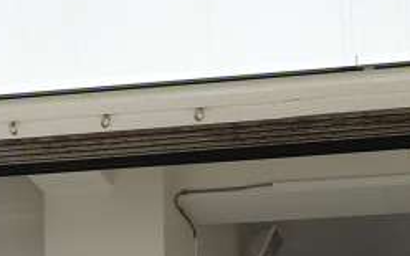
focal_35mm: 105
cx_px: 326
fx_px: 1173
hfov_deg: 19.6
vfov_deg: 10.9
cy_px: 581
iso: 100
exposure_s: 1/100
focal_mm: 4.3
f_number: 3.3
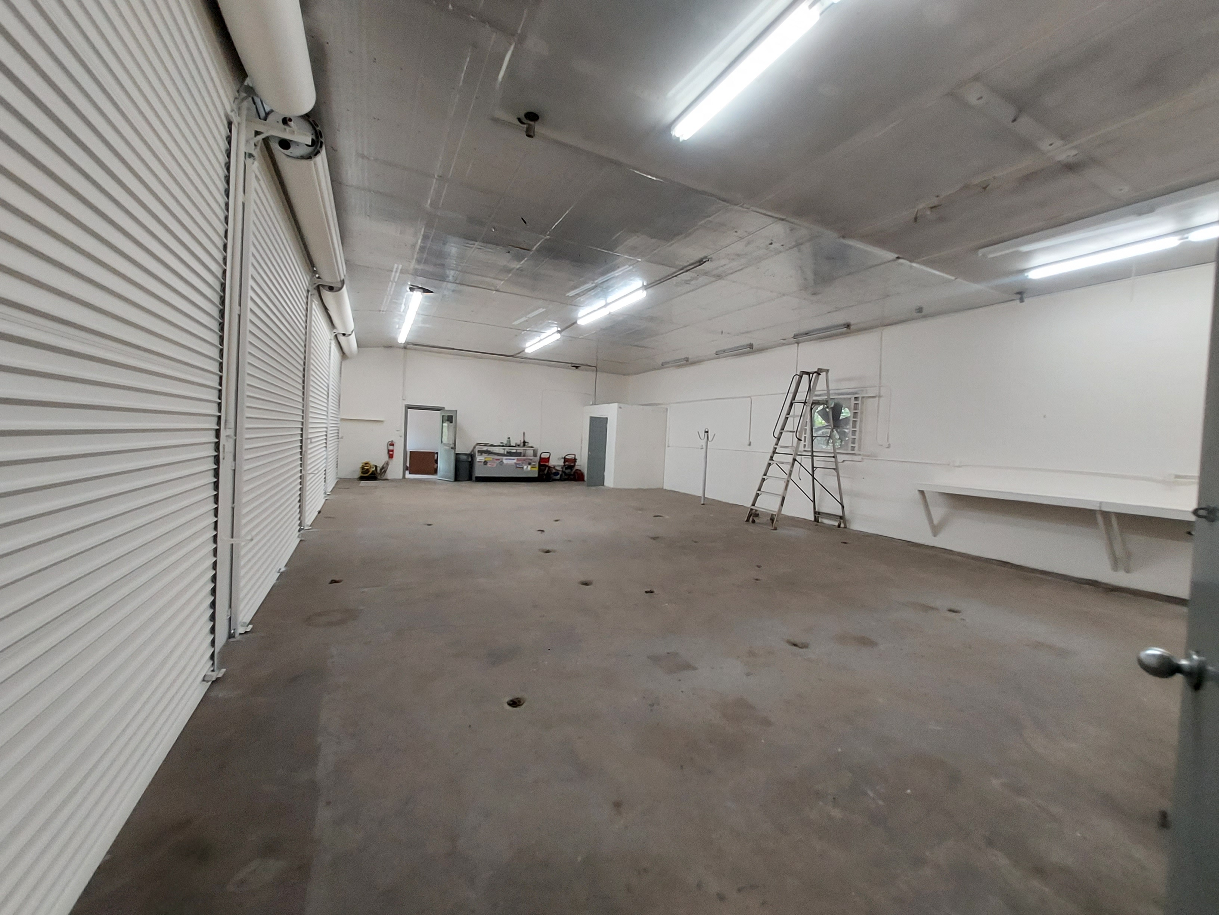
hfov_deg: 106.2
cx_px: 610
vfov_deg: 89.9
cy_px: 458
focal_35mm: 13
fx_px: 458
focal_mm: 1.42
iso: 125
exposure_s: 1/60
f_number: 2.2
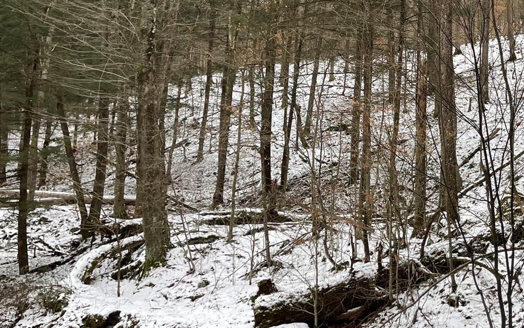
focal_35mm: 54
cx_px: 471
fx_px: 771
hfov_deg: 35.3
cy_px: 15
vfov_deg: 23.2
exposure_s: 1/389
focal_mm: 5.1
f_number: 1.6
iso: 32
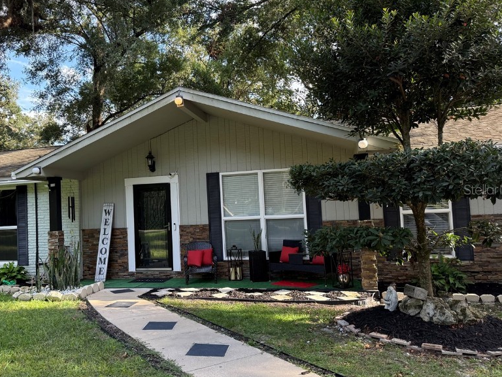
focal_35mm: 32
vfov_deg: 44.2
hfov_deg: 56.2
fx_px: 464
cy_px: 189
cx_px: 191
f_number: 1.78
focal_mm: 6.76
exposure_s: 1/385
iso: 100
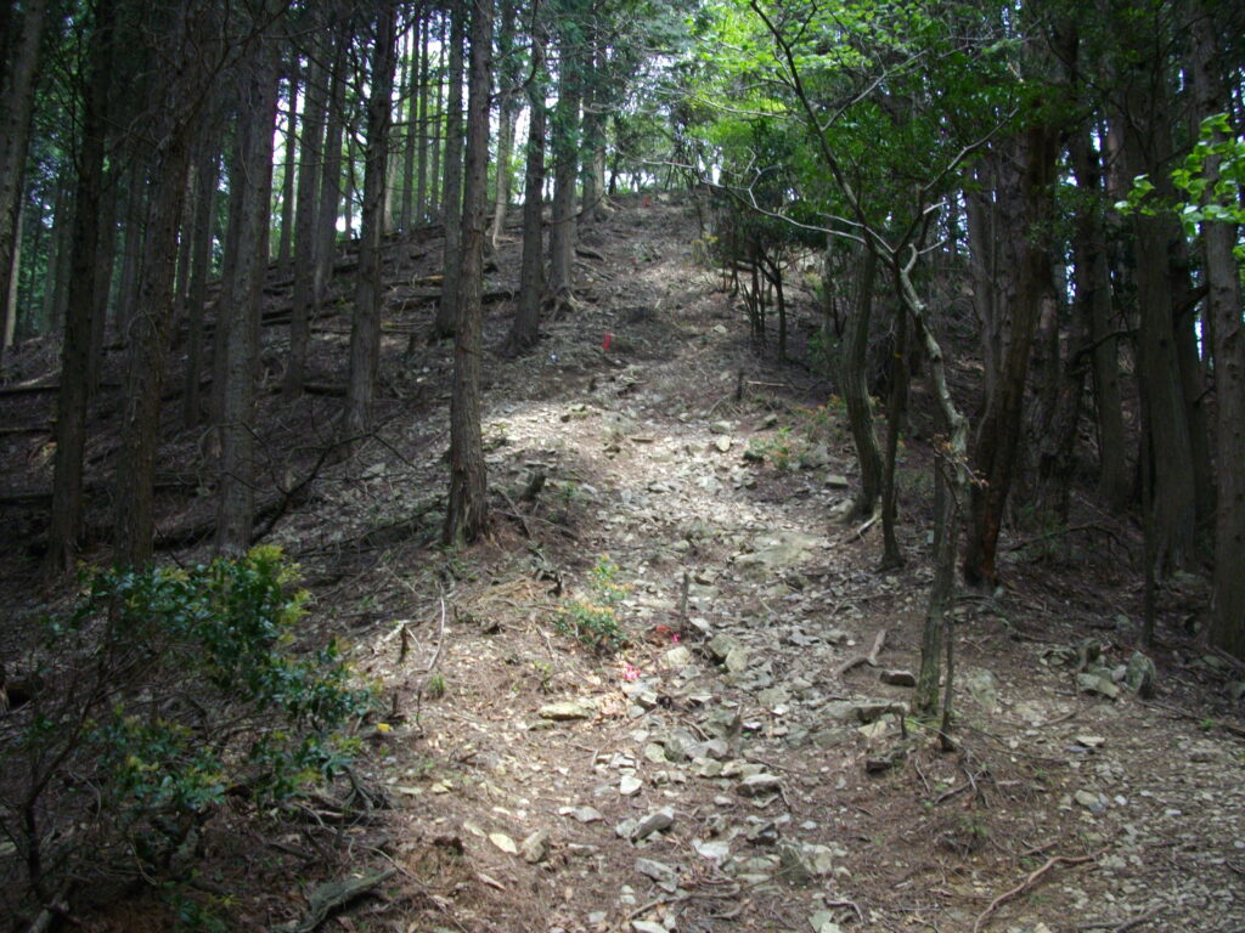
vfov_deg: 38.7
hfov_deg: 50.1
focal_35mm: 37
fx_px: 1331
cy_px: 466
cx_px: 622
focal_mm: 6.2
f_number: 2.8
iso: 127
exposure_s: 1/125
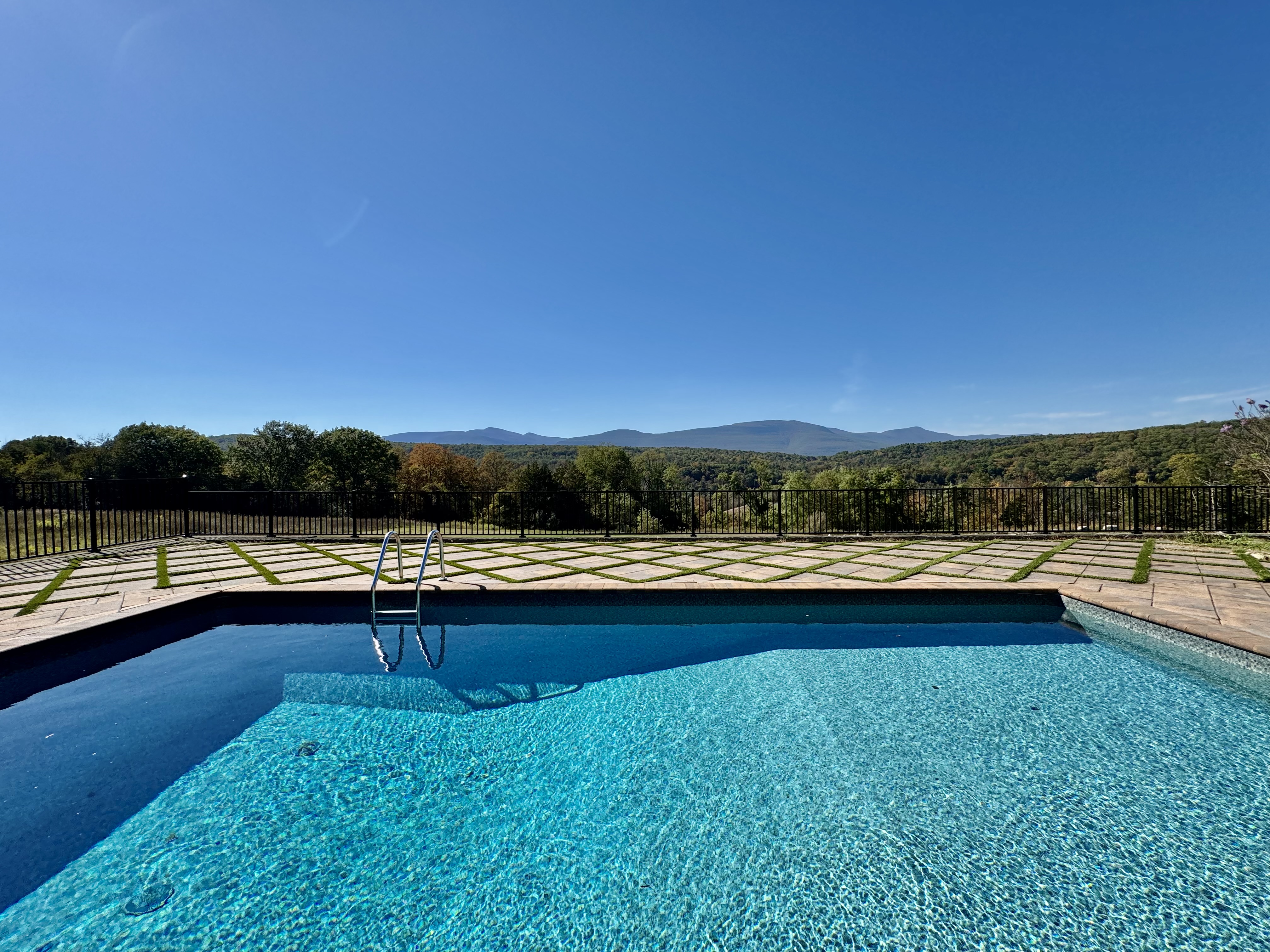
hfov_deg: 102.1
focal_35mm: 14
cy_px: 476
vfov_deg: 85.7
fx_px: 514
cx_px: 635
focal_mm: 2.22
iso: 50
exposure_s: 1/2494
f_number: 2.2
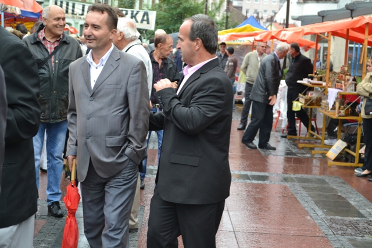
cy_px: 124
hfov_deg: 29.2
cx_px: 186
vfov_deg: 19.7
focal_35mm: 69
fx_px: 713
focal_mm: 46
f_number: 5.6
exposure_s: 1/125
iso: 320
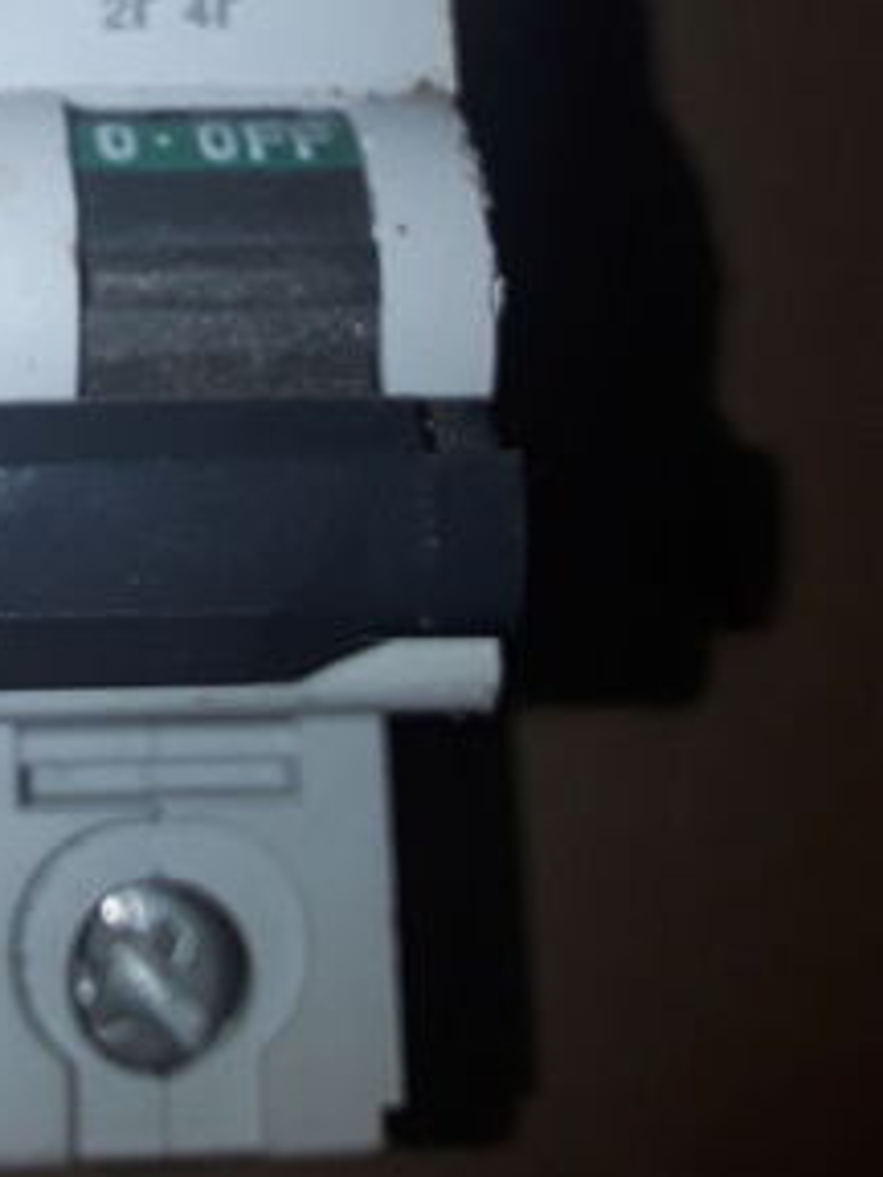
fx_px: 2041
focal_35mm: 60
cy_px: -37
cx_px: -90
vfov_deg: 29.7
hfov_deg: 23.0
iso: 40
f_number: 1.9
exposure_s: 1/810
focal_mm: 2.91
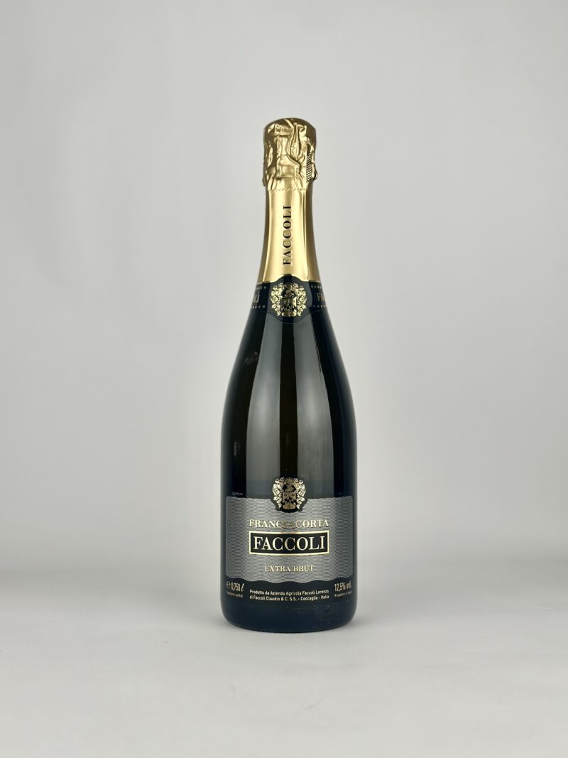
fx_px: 1050
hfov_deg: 30.3
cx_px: 284
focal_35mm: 48
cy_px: 379
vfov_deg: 39.7
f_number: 1.78
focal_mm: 6.86
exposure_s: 1/767
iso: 80
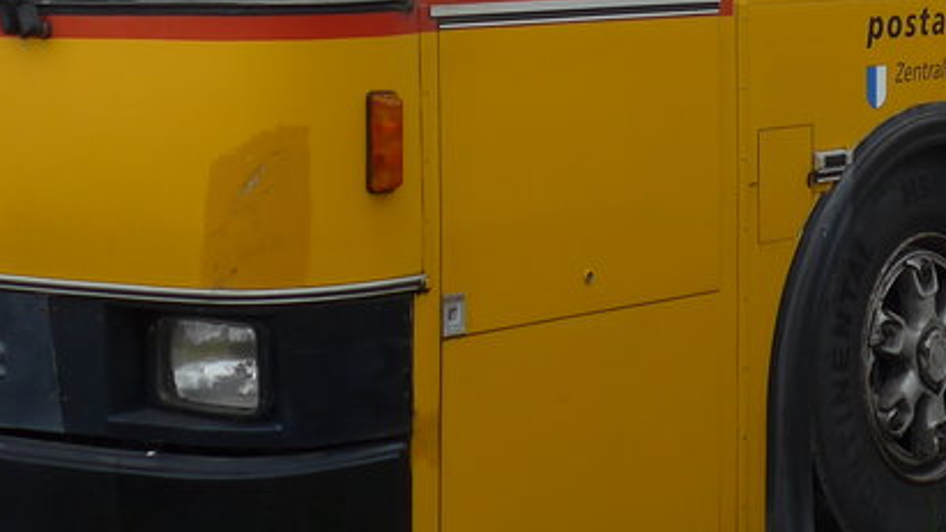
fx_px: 3110
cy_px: -164
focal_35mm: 124
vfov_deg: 9.6
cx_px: 771
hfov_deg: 17.1
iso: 80
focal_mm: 8
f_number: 2.8
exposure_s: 1/640
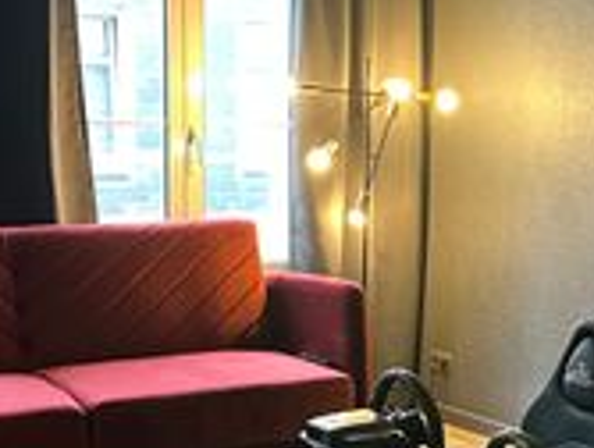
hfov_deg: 22.5
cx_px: 430
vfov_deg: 17.1
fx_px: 1479
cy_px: 341
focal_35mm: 86
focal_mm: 6.86
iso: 400
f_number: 1.78
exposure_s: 1/50
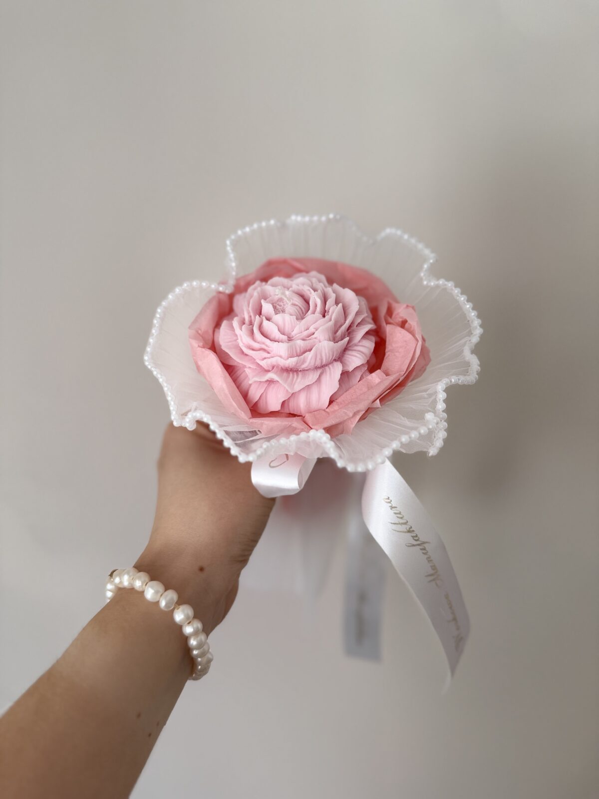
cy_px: 400
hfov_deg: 56.8
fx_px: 554
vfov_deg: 71.6
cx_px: 300
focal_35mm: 24
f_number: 1.78
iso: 100
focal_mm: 6.76
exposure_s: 1/121
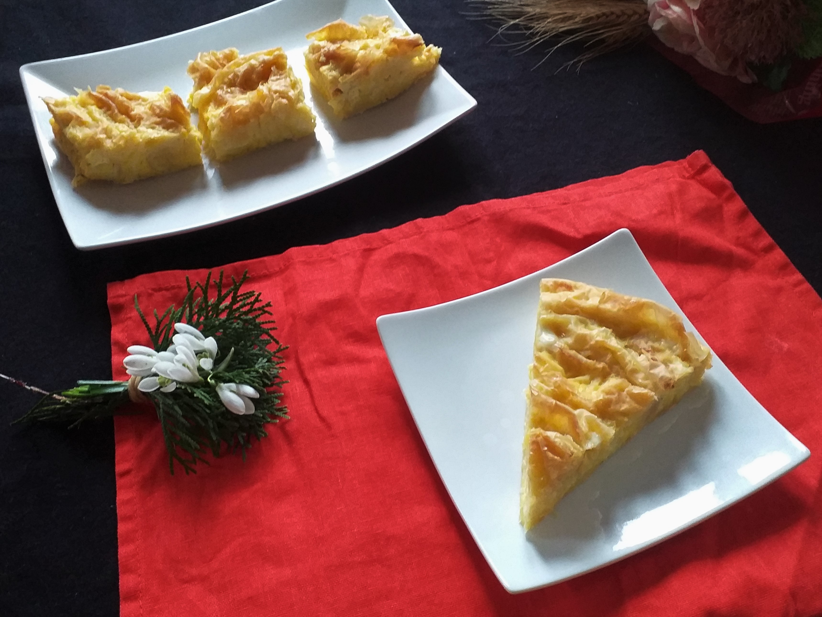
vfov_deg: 53.1
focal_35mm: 26
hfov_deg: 67.3
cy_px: 308
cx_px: 411
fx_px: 617
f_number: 1.9
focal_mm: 3.6
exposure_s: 1/25
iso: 250
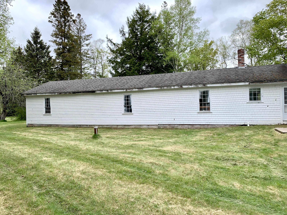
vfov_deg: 53.1
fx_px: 216
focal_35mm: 26
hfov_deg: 67.3
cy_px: 108
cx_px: 144
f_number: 1.8
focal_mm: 4.25
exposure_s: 1/1282
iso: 25
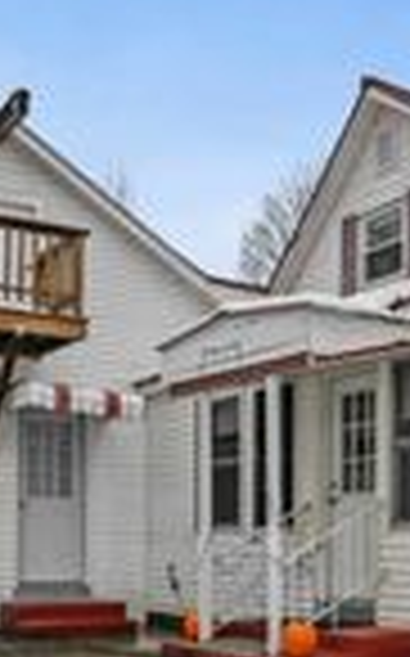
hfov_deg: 26.2
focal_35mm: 49
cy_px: 403
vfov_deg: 40.8
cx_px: 243
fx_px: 878
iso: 800
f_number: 14
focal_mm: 14
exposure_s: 1/100
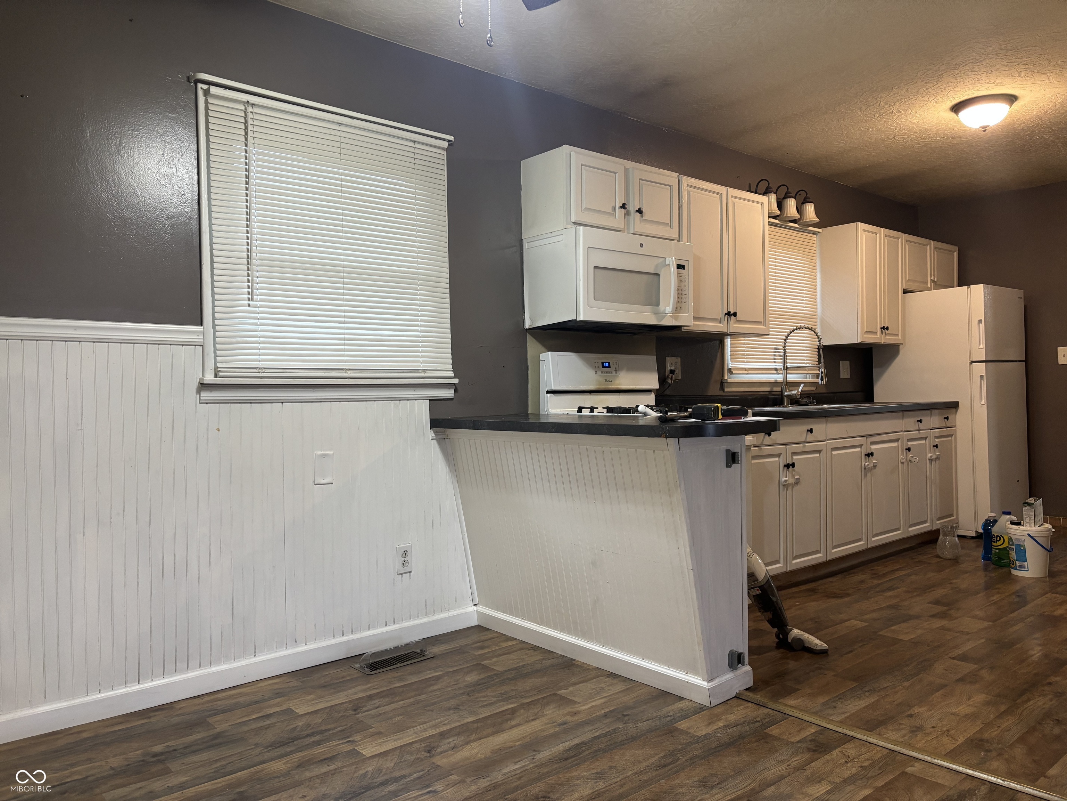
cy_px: 400
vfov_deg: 53.1
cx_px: 534
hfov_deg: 67.3
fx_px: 801
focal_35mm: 26
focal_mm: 5.96
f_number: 1.6
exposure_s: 1/60
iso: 200
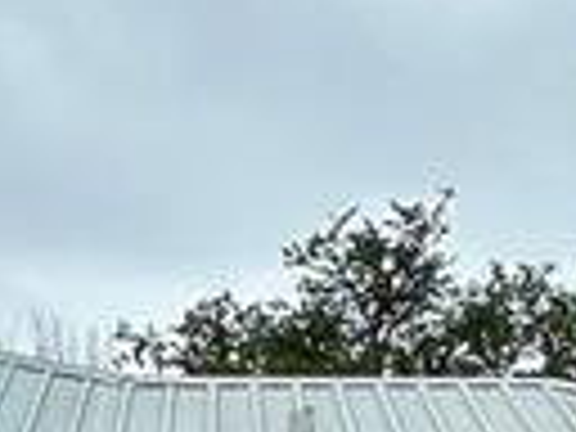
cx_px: 207
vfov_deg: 11.0
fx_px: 1864
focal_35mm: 112
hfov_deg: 17.5
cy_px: 1055
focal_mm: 2.22
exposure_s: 1/1135
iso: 40
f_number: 2.2
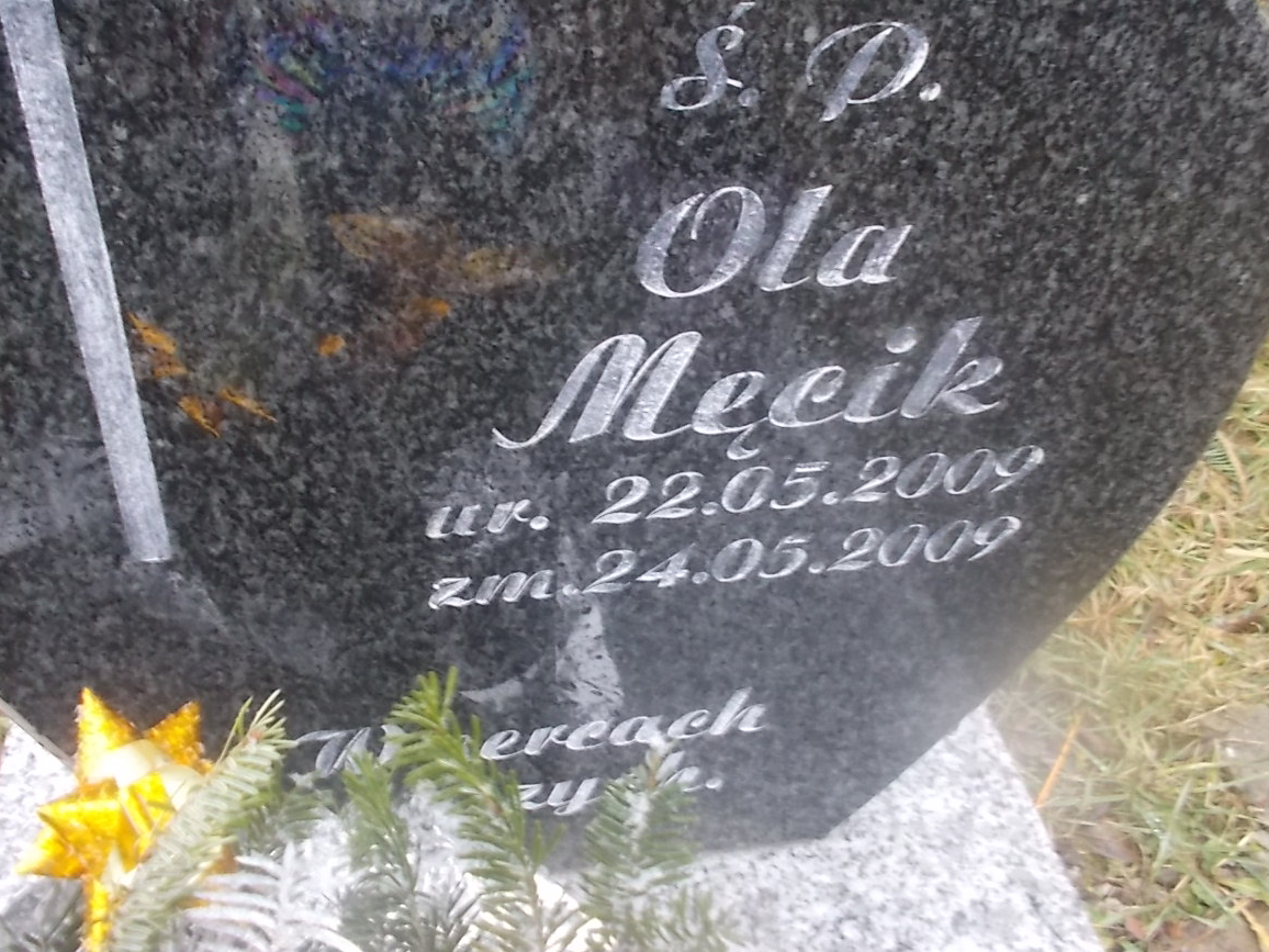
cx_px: 595
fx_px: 1320
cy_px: 371
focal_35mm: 36
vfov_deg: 39.5
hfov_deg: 51.3
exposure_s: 1/15
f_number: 3.2
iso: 200
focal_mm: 4.6
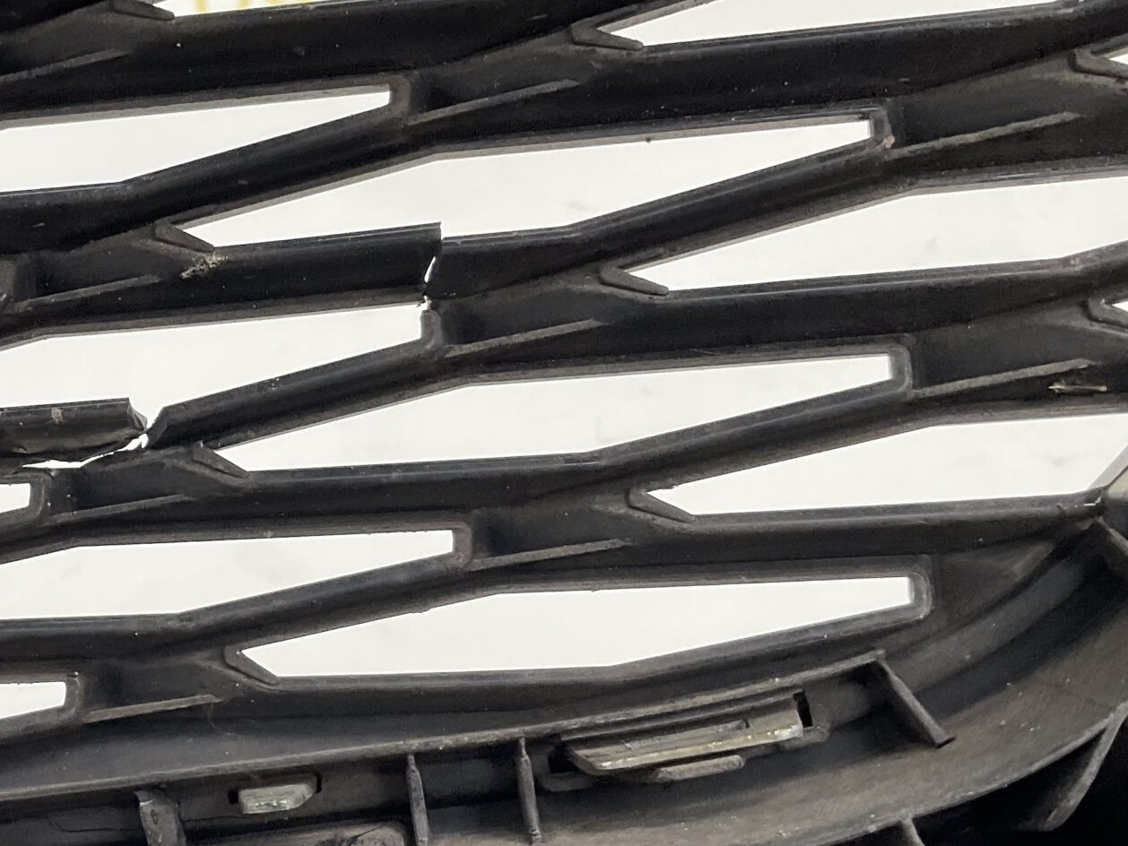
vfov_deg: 24.8
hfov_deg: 31.3
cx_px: 136
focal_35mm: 59
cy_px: 384
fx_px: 1923
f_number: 1.8
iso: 20
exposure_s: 1/100
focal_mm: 3
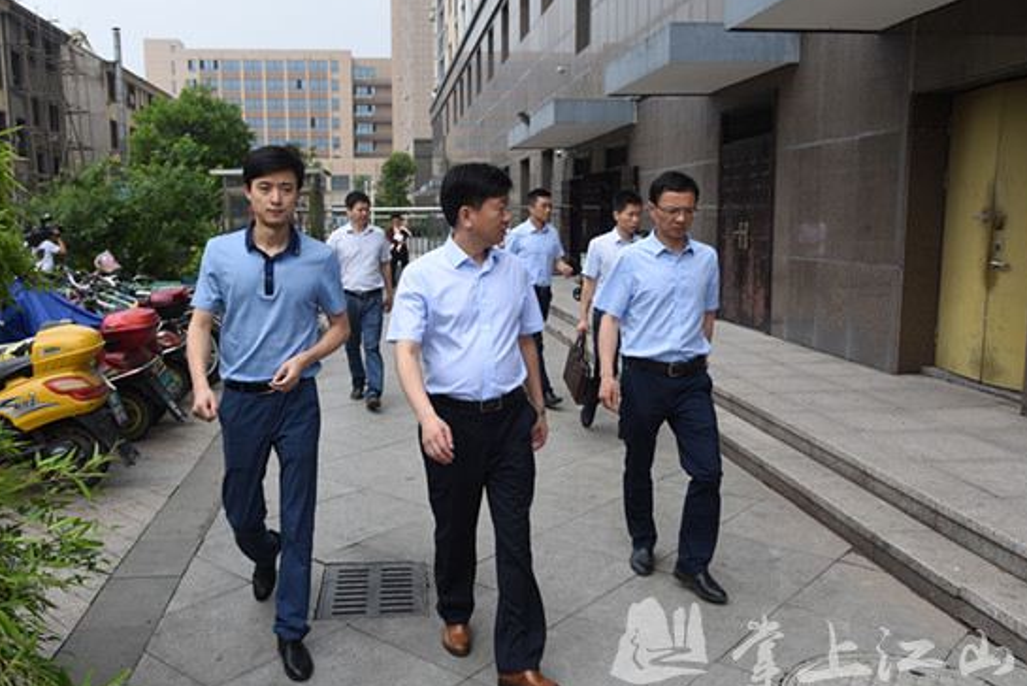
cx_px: 475
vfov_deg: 40.0
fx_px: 942
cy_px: 347
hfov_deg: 57.1
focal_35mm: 33
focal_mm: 30
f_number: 6.3
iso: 100
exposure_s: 1/200
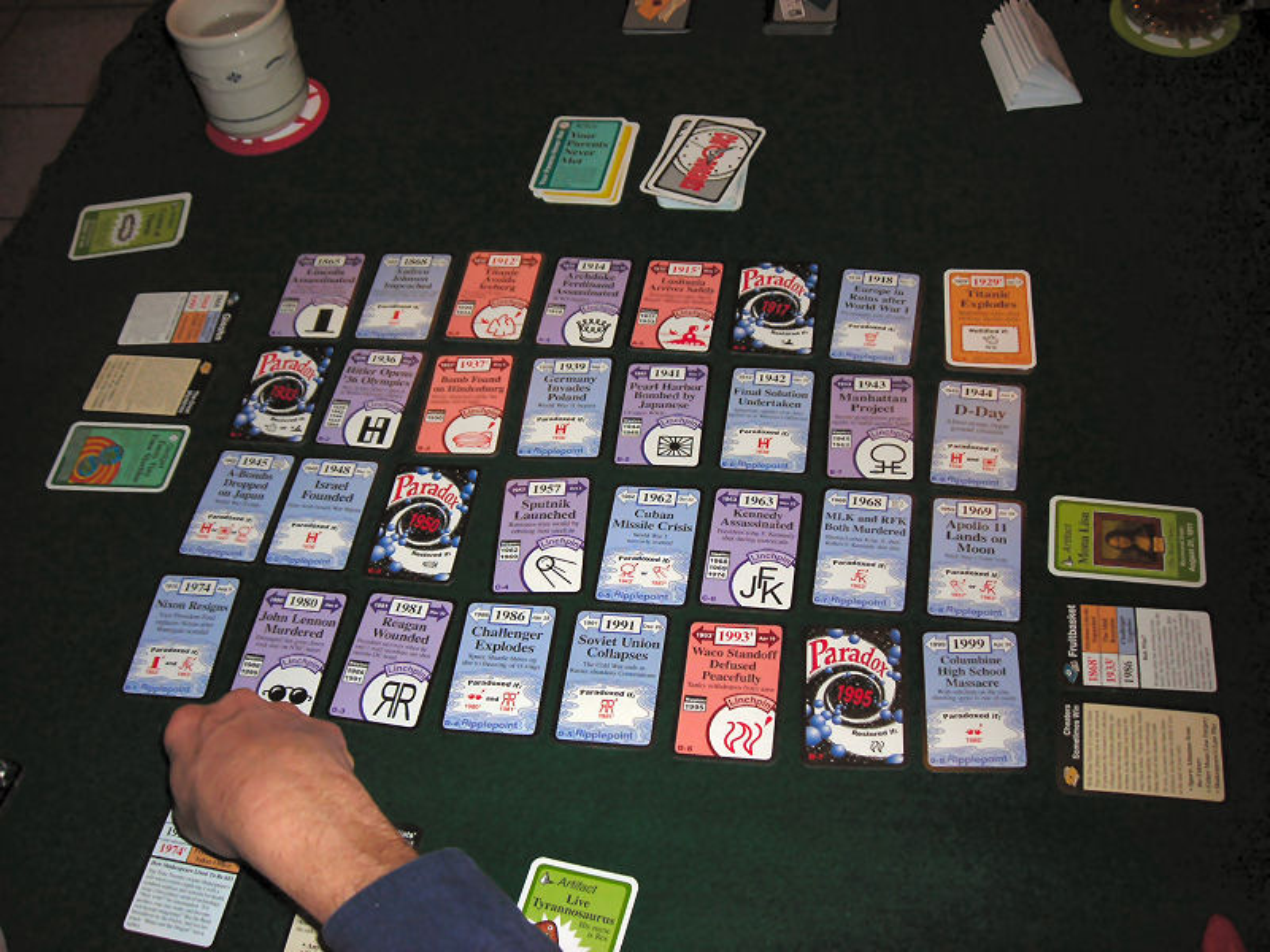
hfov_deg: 49.0
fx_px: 1394
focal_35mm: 38
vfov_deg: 37.7
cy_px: 476
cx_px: 635
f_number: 3.2
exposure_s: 1/60.1
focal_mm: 6.3
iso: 50
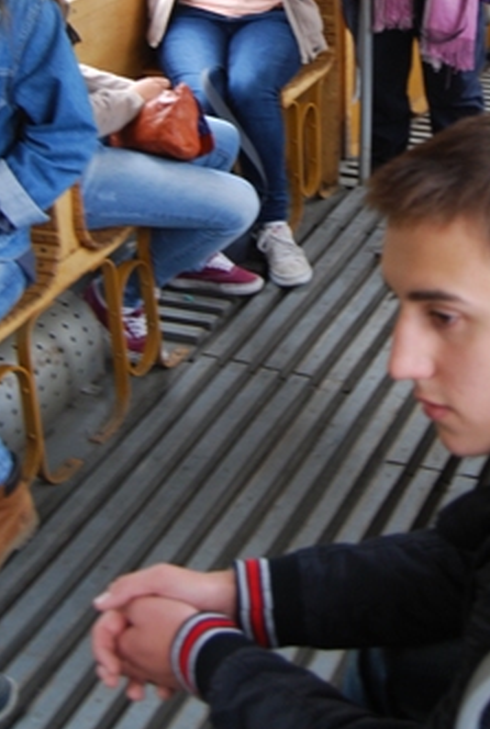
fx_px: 1320
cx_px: 356
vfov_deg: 29.2
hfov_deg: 20.9
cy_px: 33
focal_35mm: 65
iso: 200
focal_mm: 18
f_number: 3.5
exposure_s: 1/40
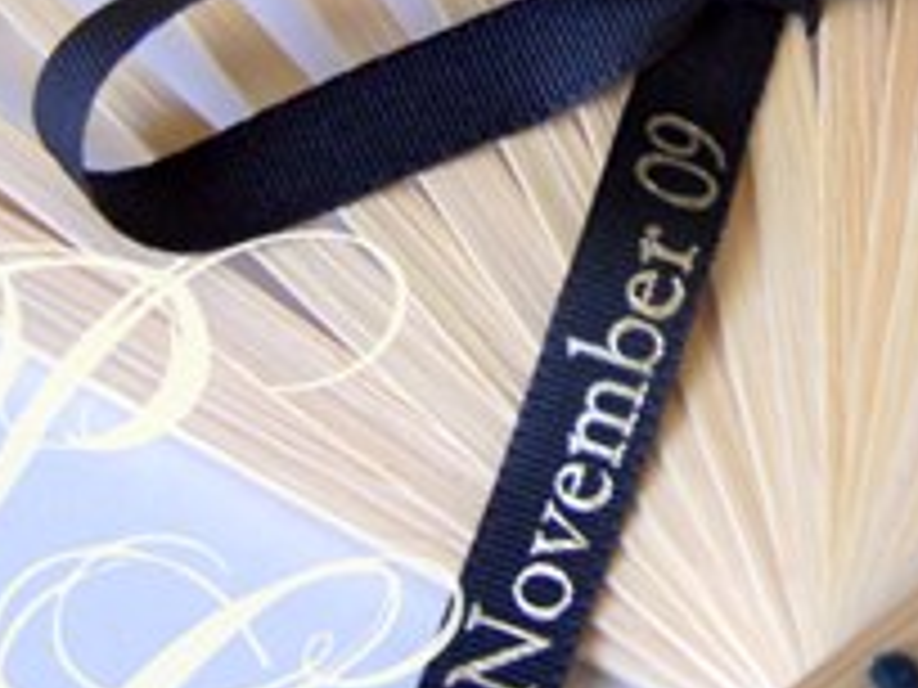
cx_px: 842
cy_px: 22
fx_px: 2228
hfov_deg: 22.7
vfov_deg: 17.2
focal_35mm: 84
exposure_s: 1/40
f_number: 2.8
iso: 80
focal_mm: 6.3
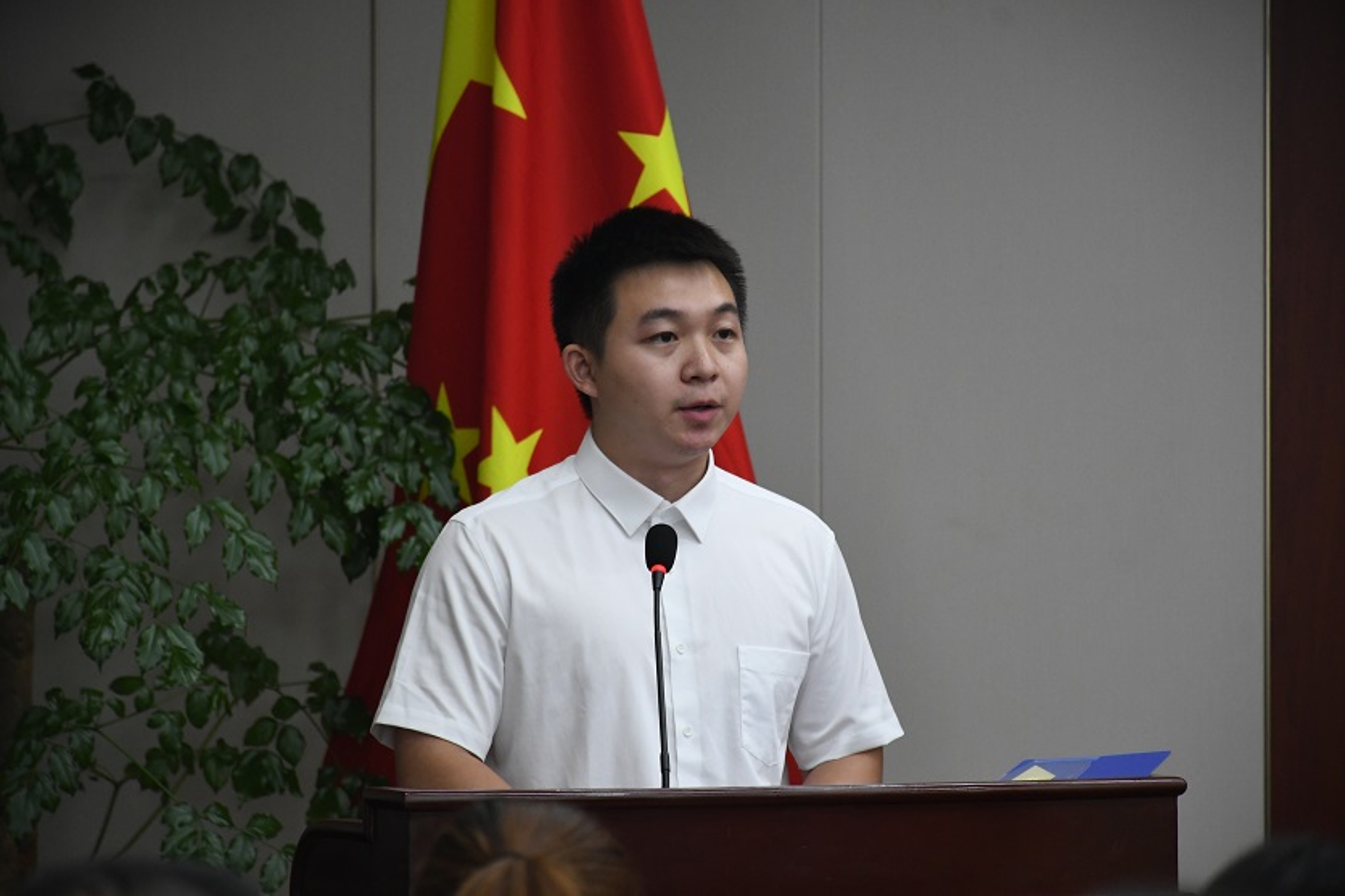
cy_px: 448
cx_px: 672
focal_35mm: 210
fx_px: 7844
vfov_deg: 6.5
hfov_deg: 9.8
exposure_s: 1/250
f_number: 5.6
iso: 2000
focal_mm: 140
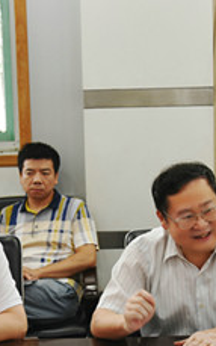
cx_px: 94
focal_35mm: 96
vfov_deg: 21.5
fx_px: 905
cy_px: 242
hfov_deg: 13.6
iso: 200
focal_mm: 24
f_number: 8
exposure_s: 1/30
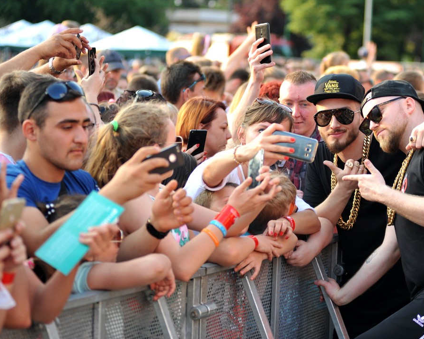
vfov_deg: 14.3
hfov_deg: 17.7
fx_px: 1355
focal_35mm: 108
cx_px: 281
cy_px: 152
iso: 200
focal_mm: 86
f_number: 2.8
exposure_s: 1/320
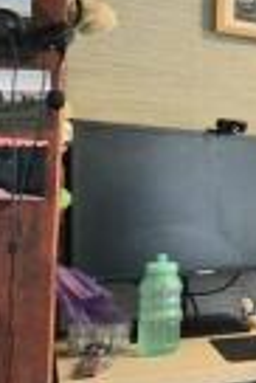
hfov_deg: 13.7
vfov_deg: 34.4
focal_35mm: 58
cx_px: 663
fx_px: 617
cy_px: 193
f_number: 2.2
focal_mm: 2.2
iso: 125
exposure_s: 1/50.3
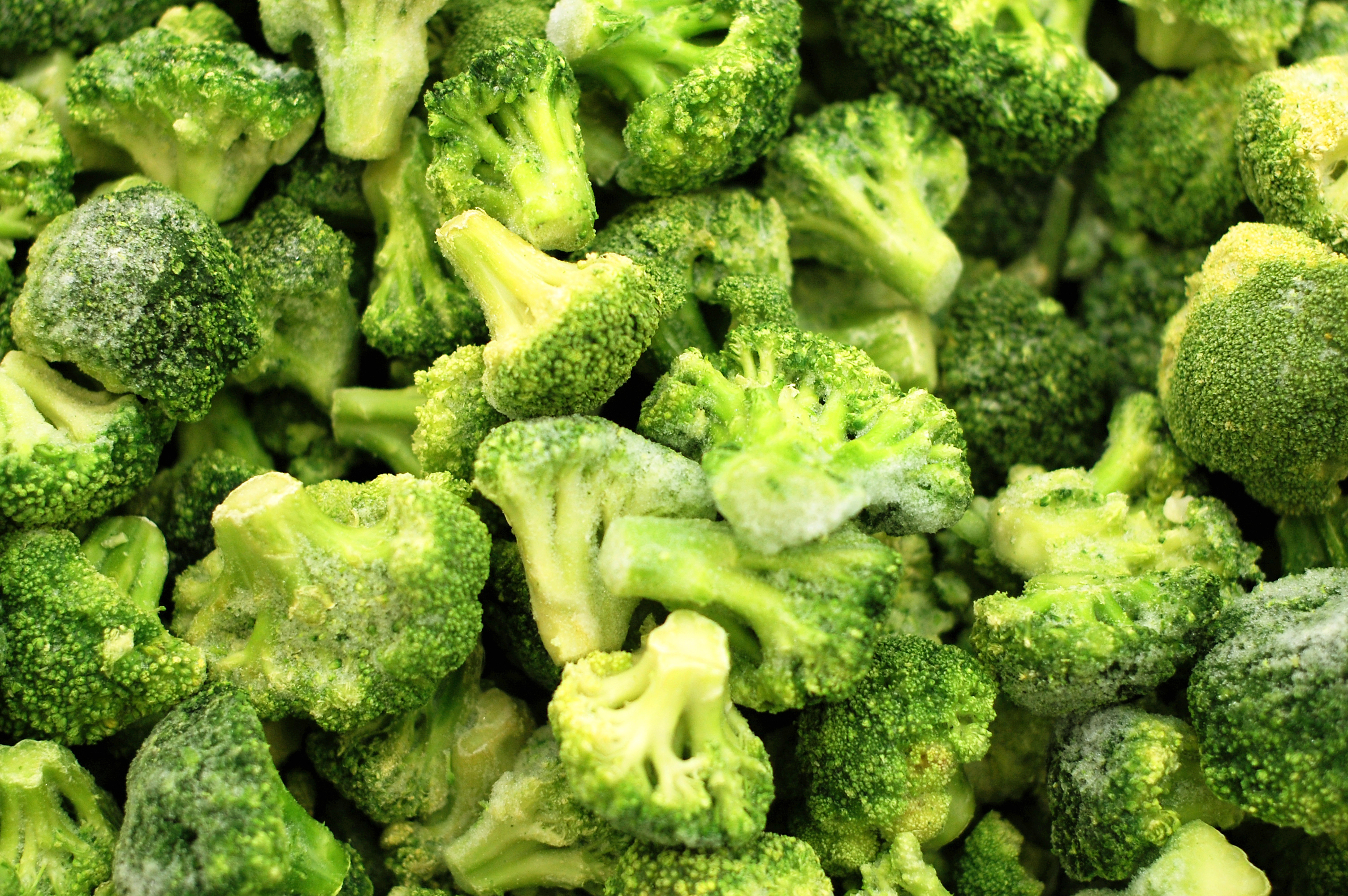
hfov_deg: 27.0
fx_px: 2806
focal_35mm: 75
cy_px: 448
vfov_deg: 18.1
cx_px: 674
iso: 400
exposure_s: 1/250
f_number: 2.5
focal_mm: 50
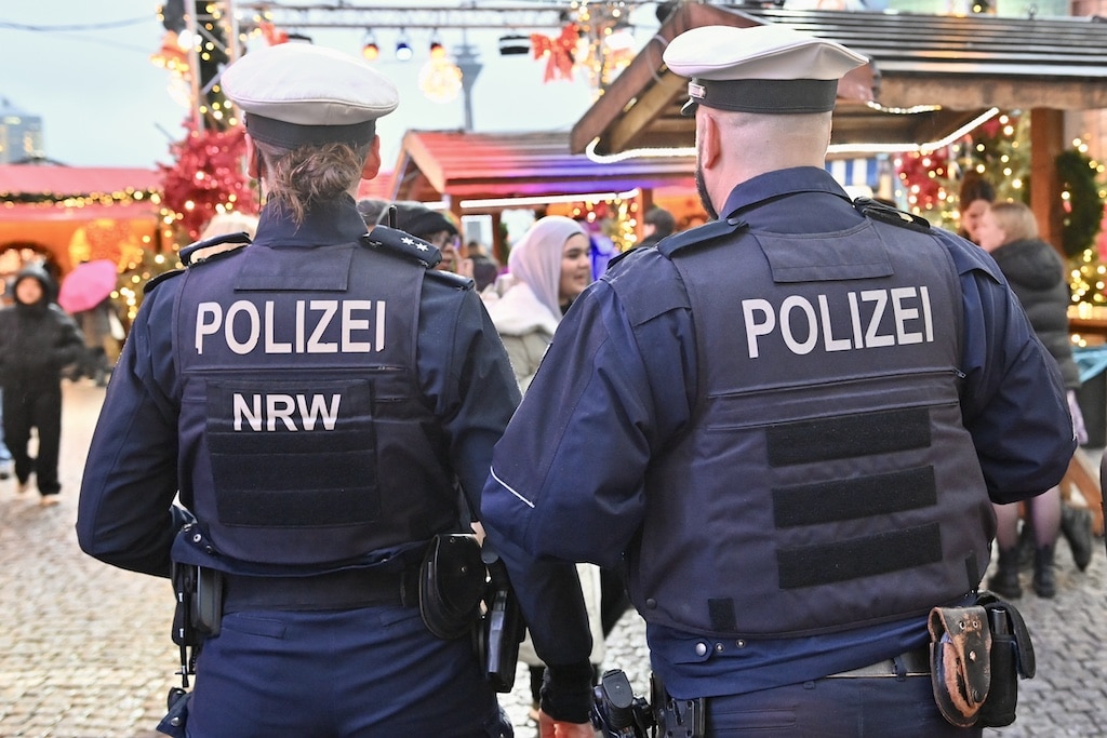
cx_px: 554
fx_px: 1107
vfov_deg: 36.9
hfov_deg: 53.1
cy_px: 369
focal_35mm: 36
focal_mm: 36
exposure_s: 1/100
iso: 5000
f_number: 4
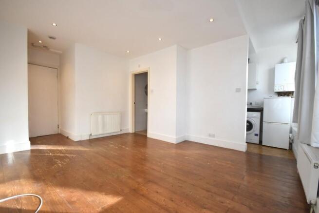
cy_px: 106
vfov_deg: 77.4
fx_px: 133
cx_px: 160
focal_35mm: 15
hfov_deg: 100.4
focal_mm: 10
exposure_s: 1/250
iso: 800
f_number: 4
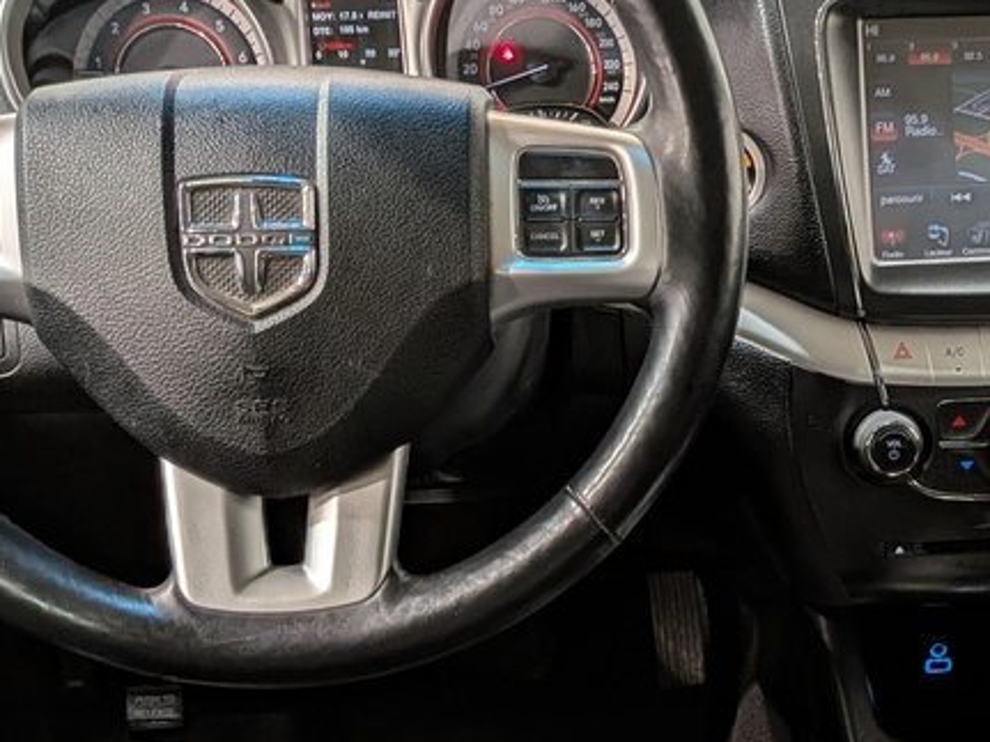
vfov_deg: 25.4
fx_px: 1630
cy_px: 542
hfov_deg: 32.2
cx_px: 882
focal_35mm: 57
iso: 45
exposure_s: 1/25
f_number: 1.7
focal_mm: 4.53
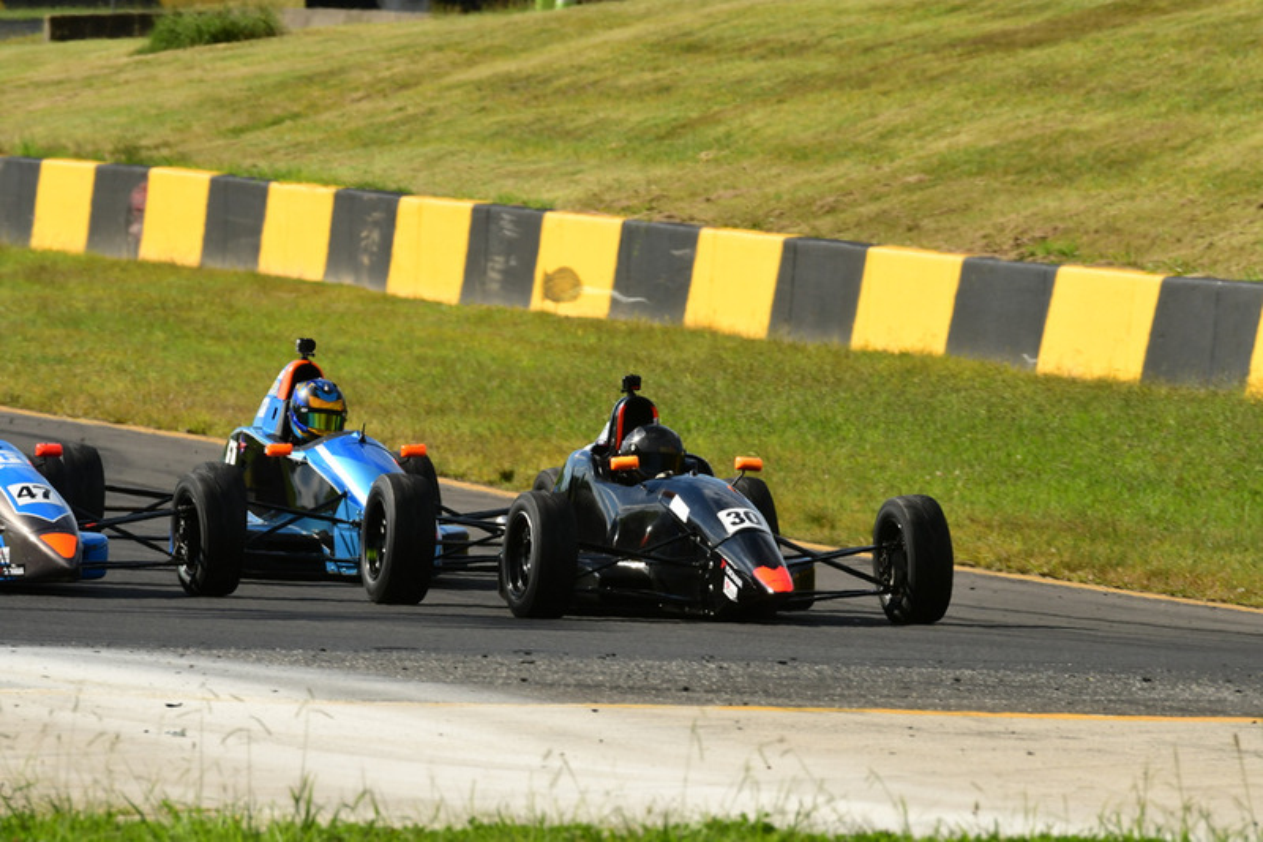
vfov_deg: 2.3
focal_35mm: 600
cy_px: 421
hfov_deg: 3.4
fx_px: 21044
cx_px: 632
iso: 400
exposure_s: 1/500
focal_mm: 400
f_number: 13
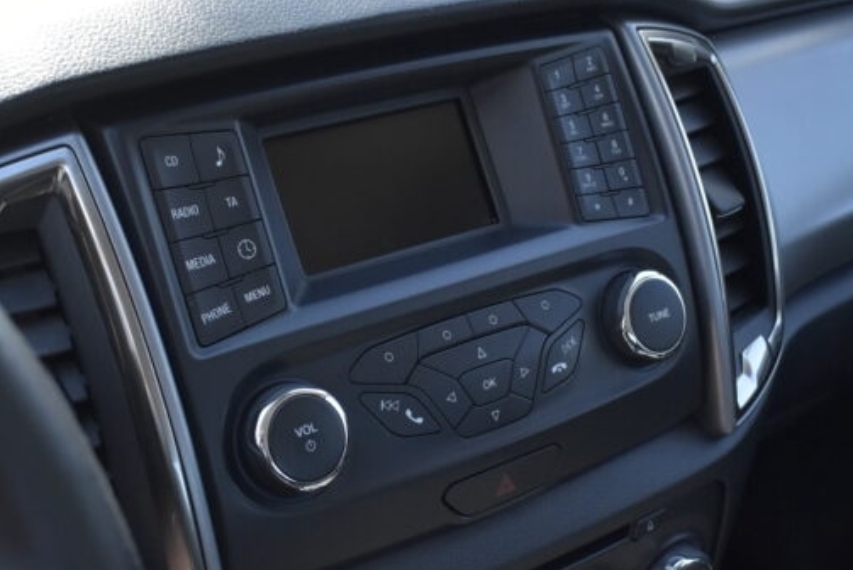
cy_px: 438
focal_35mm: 55
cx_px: 324
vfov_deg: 24.3
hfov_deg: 36.0
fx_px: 1304
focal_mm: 18
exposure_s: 1/1250
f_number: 3.5
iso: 1600
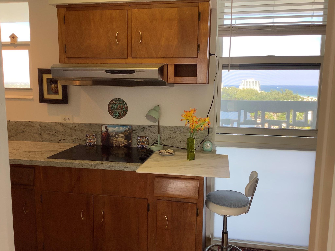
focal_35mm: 31
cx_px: 168
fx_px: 300
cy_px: 126
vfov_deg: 45.4
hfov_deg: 58.4
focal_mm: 3.3
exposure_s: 1/120
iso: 64
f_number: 2.4
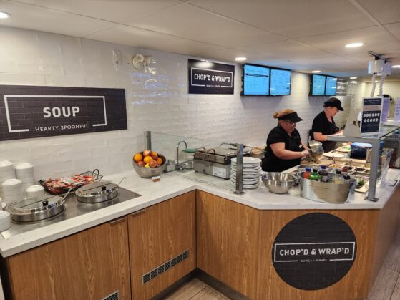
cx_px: 200
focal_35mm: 23
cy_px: 150
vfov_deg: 58.9
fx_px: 266
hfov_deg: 73.9
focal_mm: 6.4
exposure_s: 1/120
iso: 200
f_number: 1.8
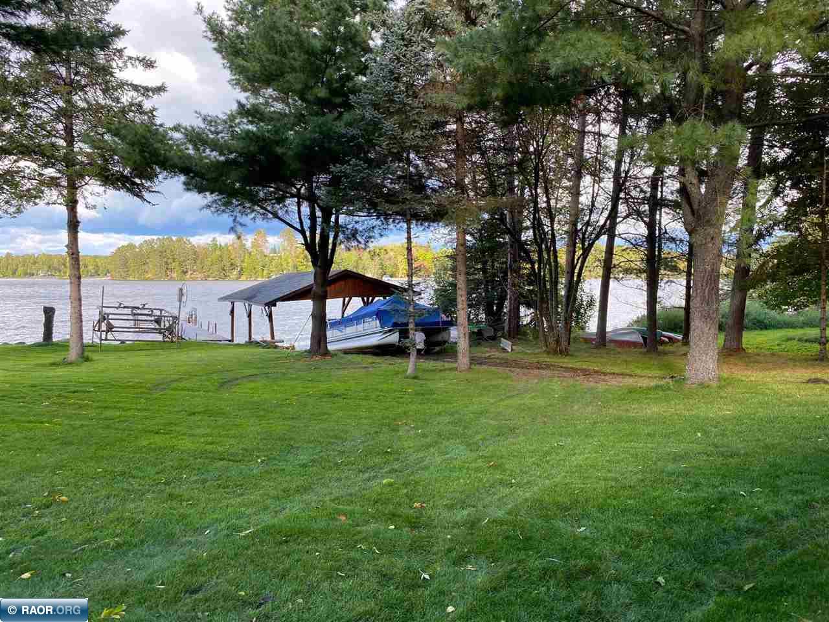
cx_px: 414
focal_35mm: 26
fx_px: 623
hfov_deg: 67.3
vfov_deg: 53.1
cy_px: 311
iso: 32
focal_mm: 4.25
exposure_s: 1/377
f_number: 1.8
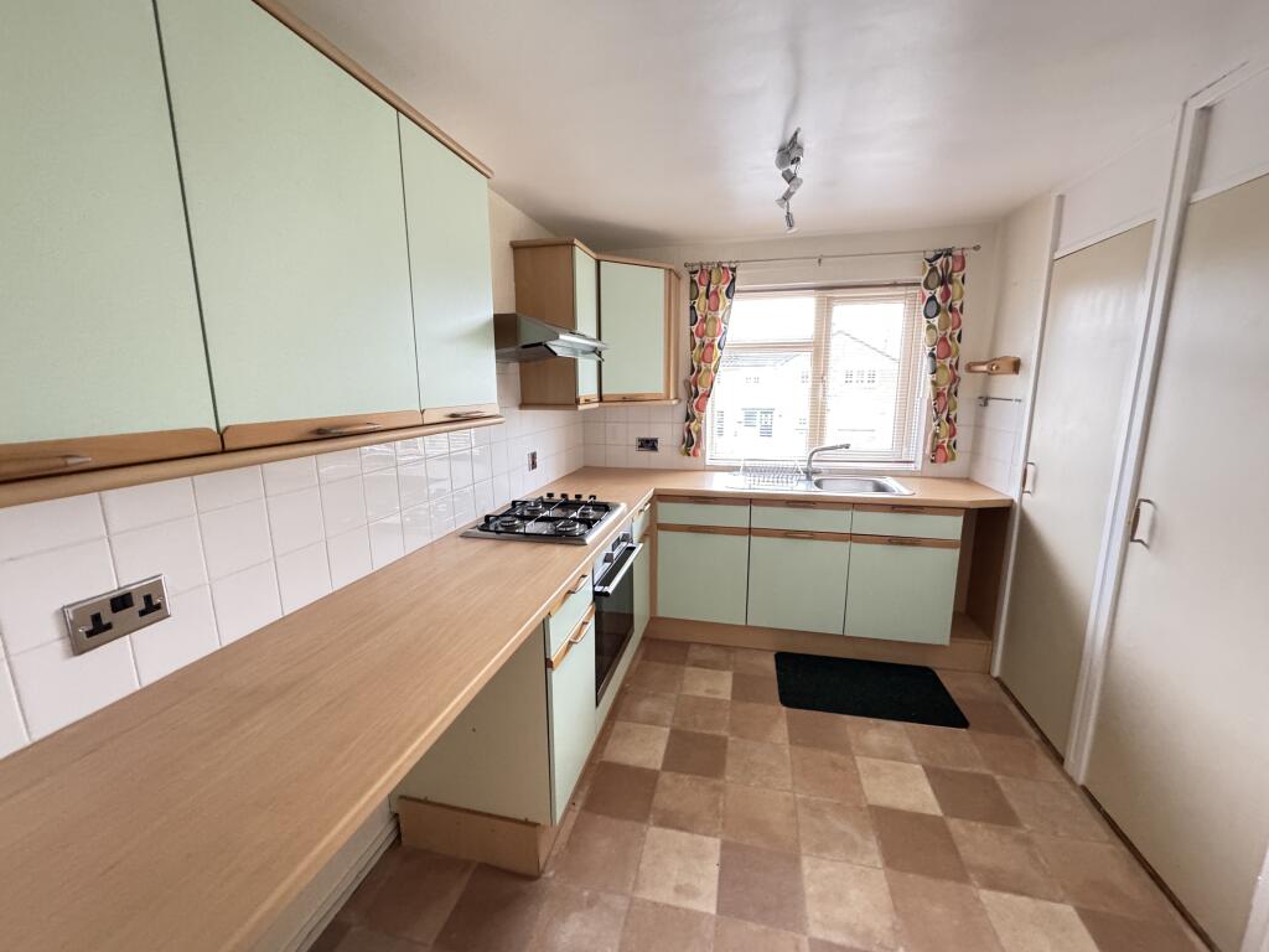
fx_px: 513
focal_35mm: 14
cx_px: 634
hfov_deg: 102.1
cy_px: 476
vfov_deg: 85.7
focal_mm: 2.22
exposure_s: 1/50
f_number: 2.2
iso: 800
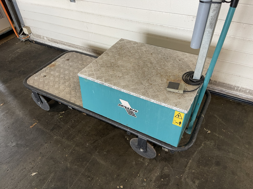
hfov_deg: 69.4
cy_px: 94
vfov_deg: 54.9
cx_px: 126
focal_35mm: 25
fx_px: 183
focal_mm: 5.1
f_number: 1.6
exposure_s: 1/50
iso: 250
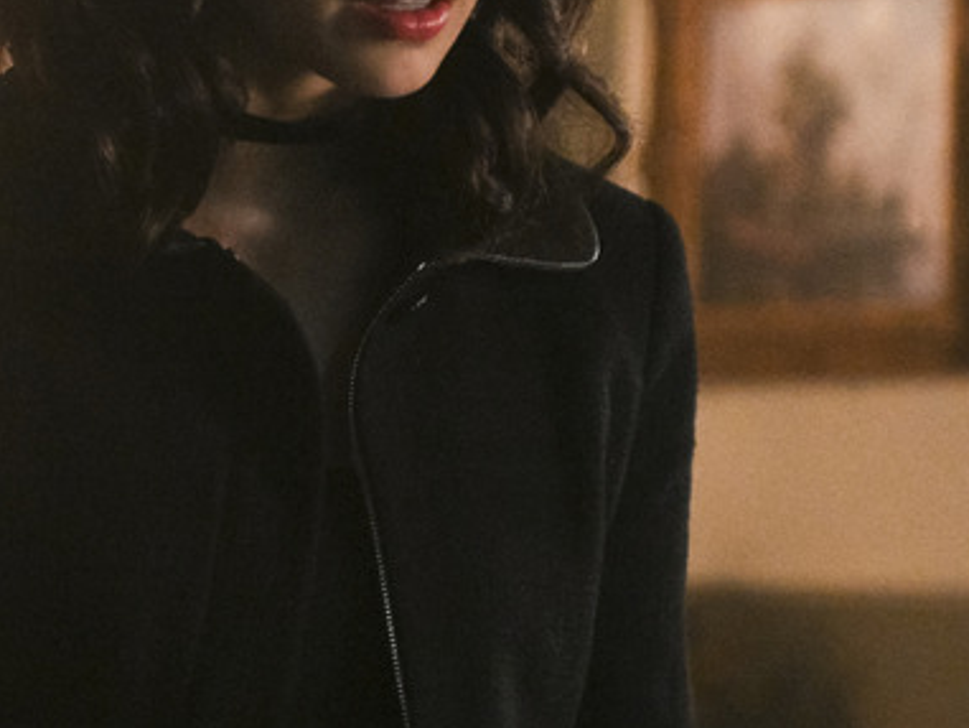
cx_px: 333
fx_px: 5460
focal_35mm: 195
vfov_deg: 7.6
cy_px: 117
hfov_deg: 10.1
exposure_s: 1/125
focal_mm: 66
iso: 6400
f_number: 2.8
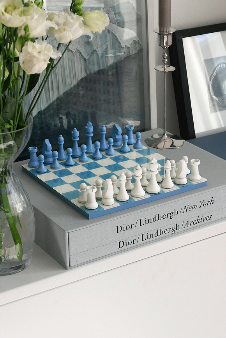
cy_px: 169
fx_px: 836
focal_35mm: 89
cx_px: 113
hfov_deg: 15.4
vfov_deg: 22.8
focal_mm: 34
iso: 200
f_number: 5.6
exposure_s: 1/200
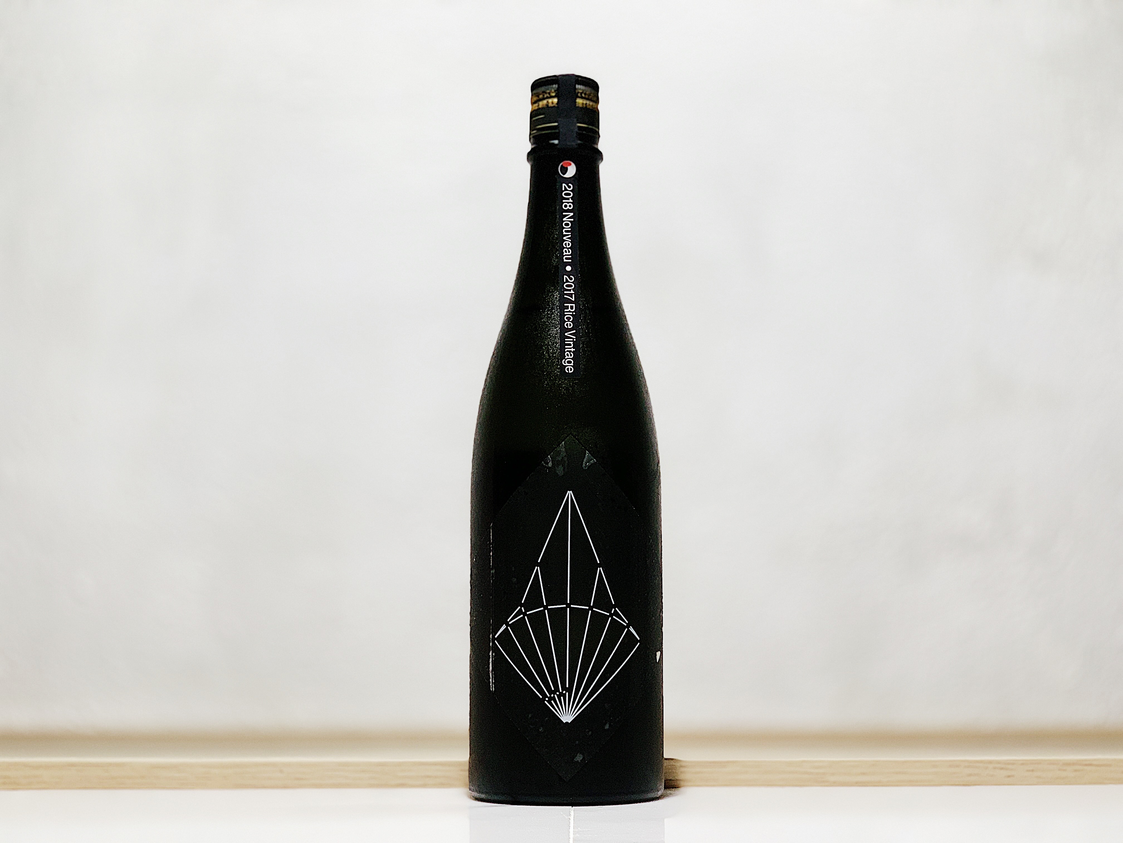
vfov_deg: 28.0
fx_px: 1687
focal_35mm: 52
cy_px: 422
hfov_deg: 36.8
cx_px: 562
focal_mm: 6
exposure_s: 1/50
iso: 100
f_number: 2.4
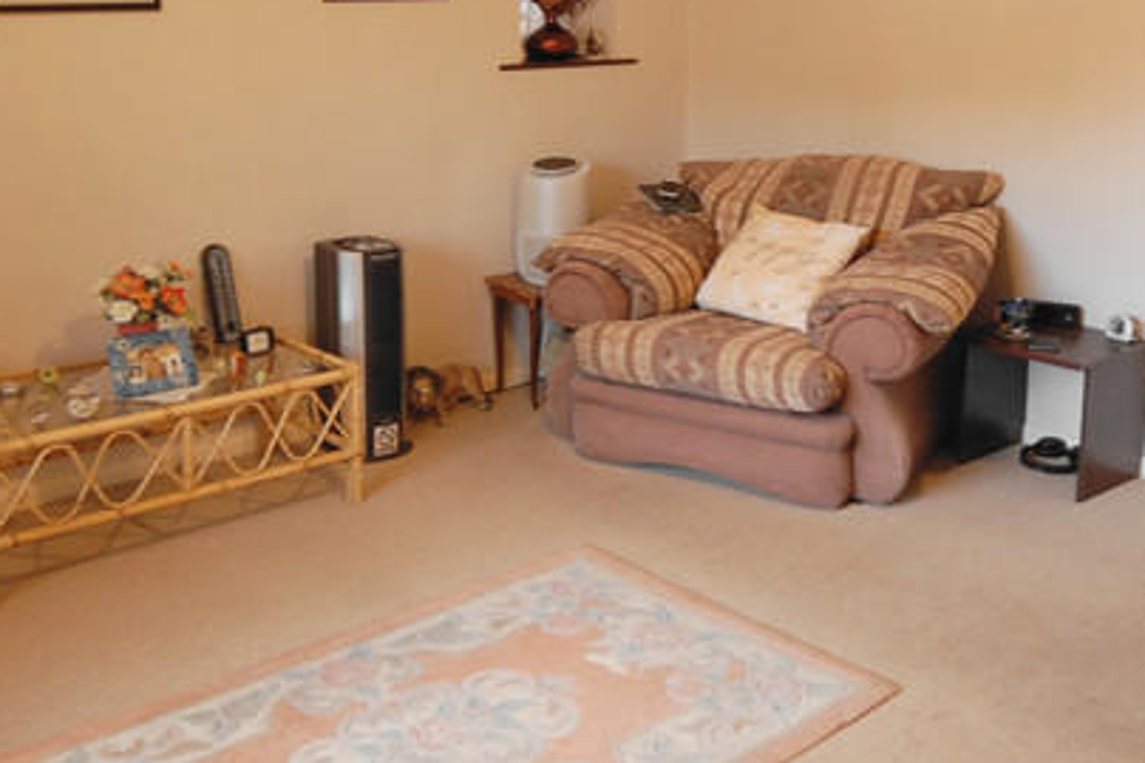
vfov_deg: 35.0
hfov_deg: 50.7
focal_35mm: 38
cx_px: 553
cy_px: 401
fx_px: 1208
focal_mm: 10
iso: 200
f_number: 4
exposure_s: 1/10
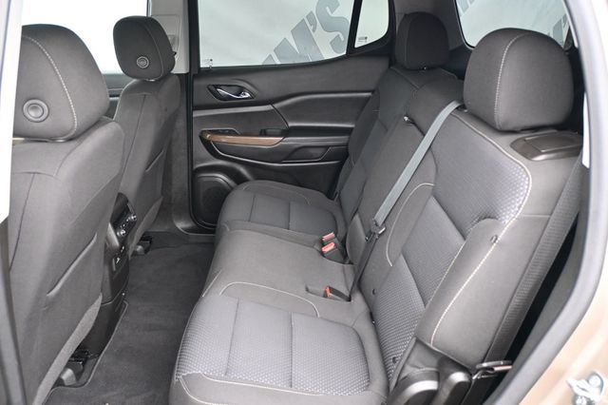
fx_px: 506
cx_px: 304
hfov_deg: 62.0
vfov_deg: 43.6
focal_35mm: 30
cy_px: 202
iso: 1000
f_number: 3.8
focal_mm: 20
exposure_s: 1/125
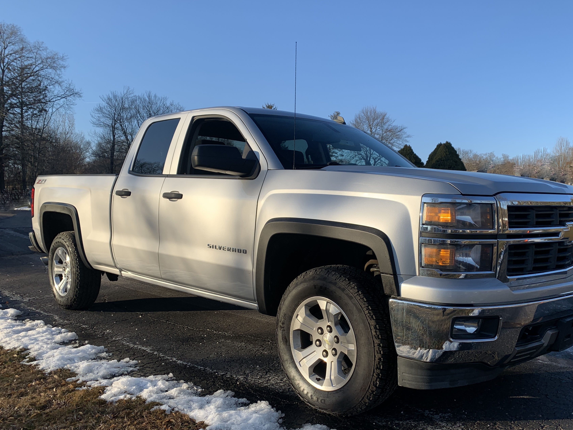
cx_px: 335
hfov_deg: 58.0
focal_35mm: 31
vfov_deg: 45.4
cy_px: 221
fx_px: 513
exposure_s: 1/1332
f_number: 1.8
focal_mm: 4.25
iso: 25
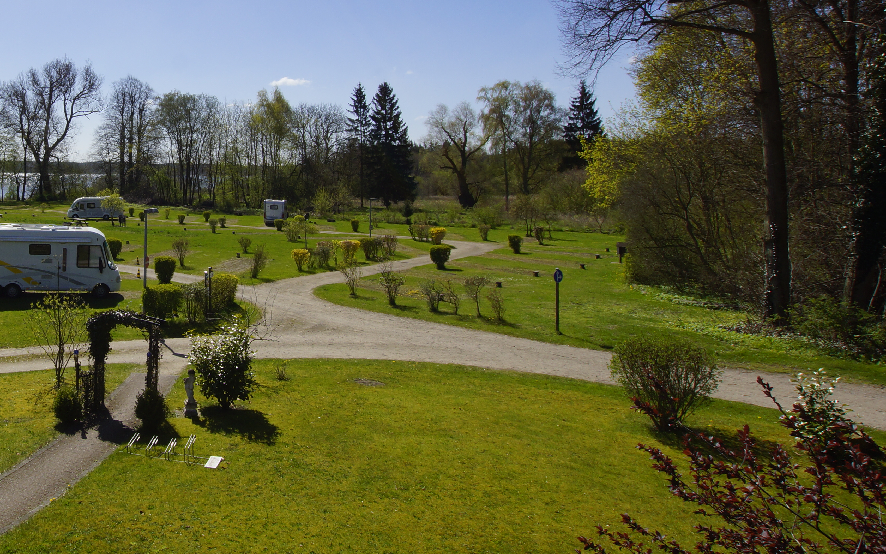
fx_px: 652
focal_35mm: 27
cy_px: 173
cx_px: 126
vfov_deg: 45.1
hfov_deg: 60.3
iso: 100
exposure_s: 1/200
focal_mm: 10
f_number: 11
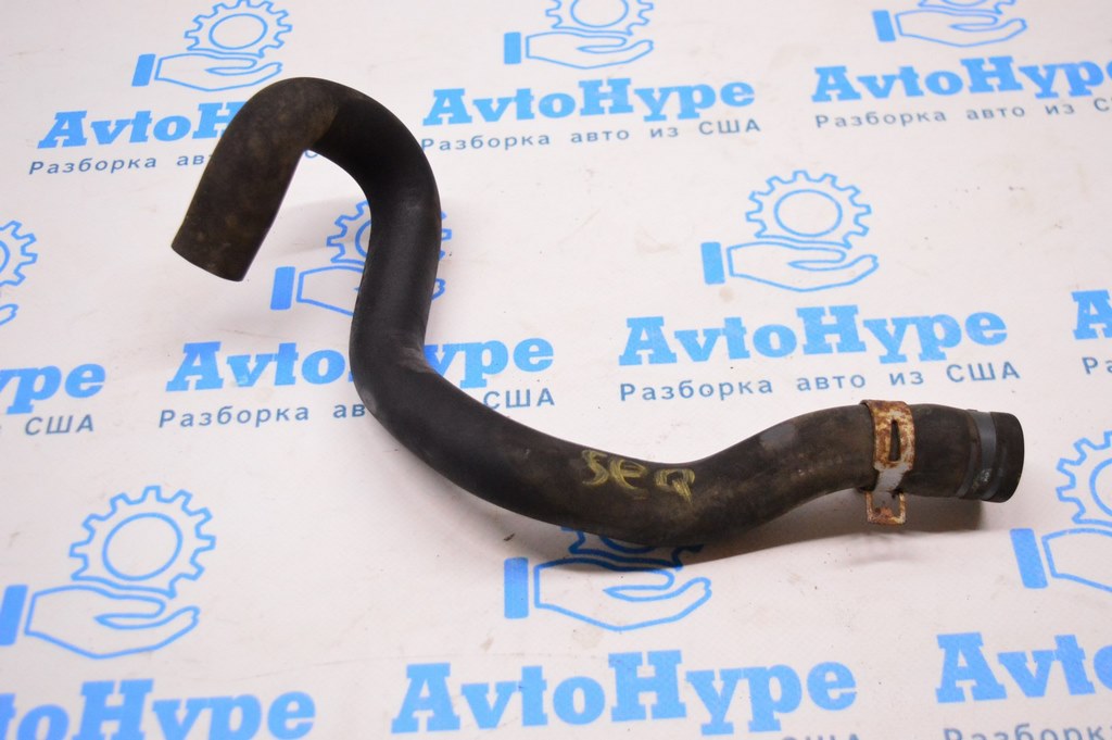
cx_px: 556
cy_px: 370
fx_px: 1435
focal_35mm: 46
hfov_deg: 42.4
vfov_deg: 28.9
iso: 3200
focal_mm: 31
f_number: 4.2
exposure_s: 1/320
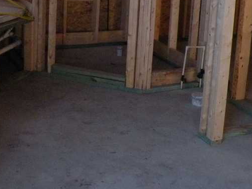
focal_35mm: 71
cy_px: -13
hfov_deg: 27.3
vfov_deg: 19.9
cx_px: 95
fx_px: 517
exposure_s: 1/15.3
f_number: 2.8
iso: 400
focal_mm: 4.7
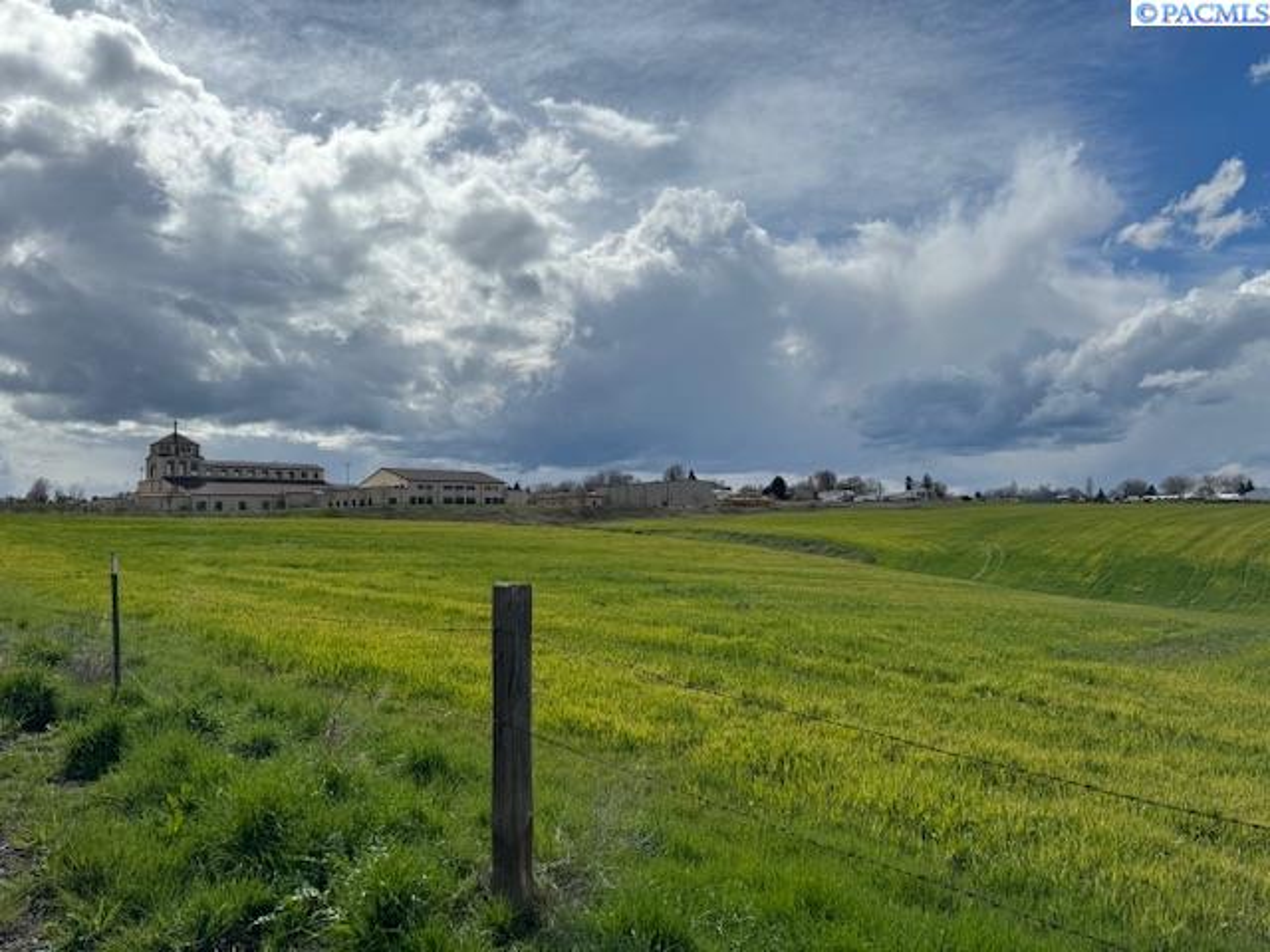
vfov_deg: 56.8
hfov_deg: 71.6
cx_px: 635
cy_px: 476
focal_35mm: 24
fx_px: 881
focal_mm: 6.76
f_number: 1.78
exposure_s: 1/15152
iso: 100
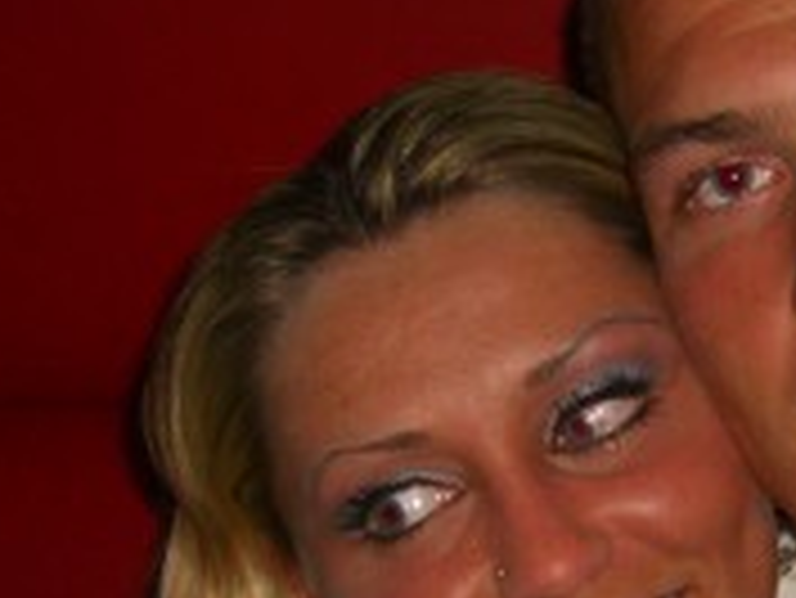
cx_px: 702
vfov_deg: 11.3
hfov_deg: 15.1
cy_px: 688
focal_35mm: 129
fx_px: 2968
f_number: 2.8
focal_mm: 7.9
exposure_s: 1/60
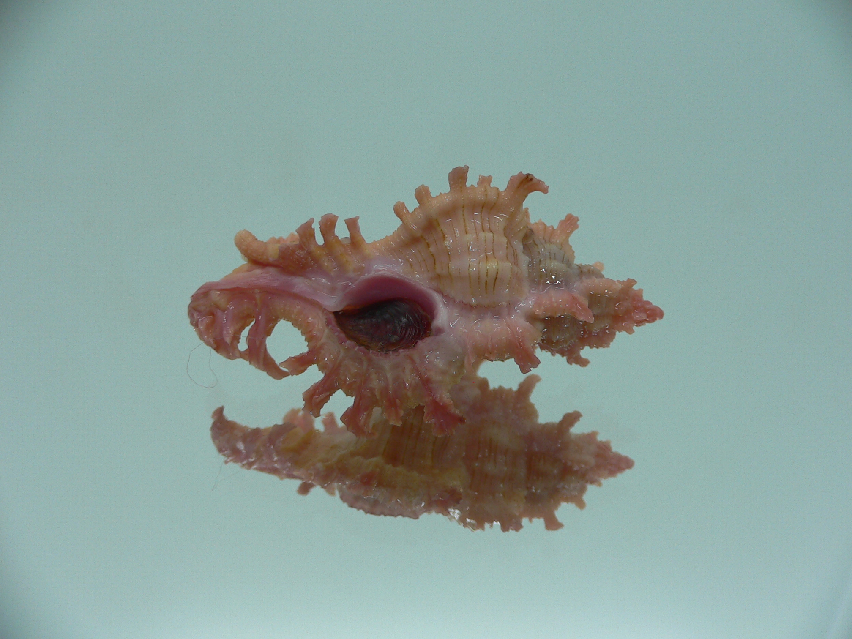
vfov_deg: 40.7
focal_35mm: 35
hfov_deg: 52.6
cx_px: 426
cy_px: 320
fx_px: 861
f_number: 2.8
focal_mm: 4.6
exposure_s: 1/60
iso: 80
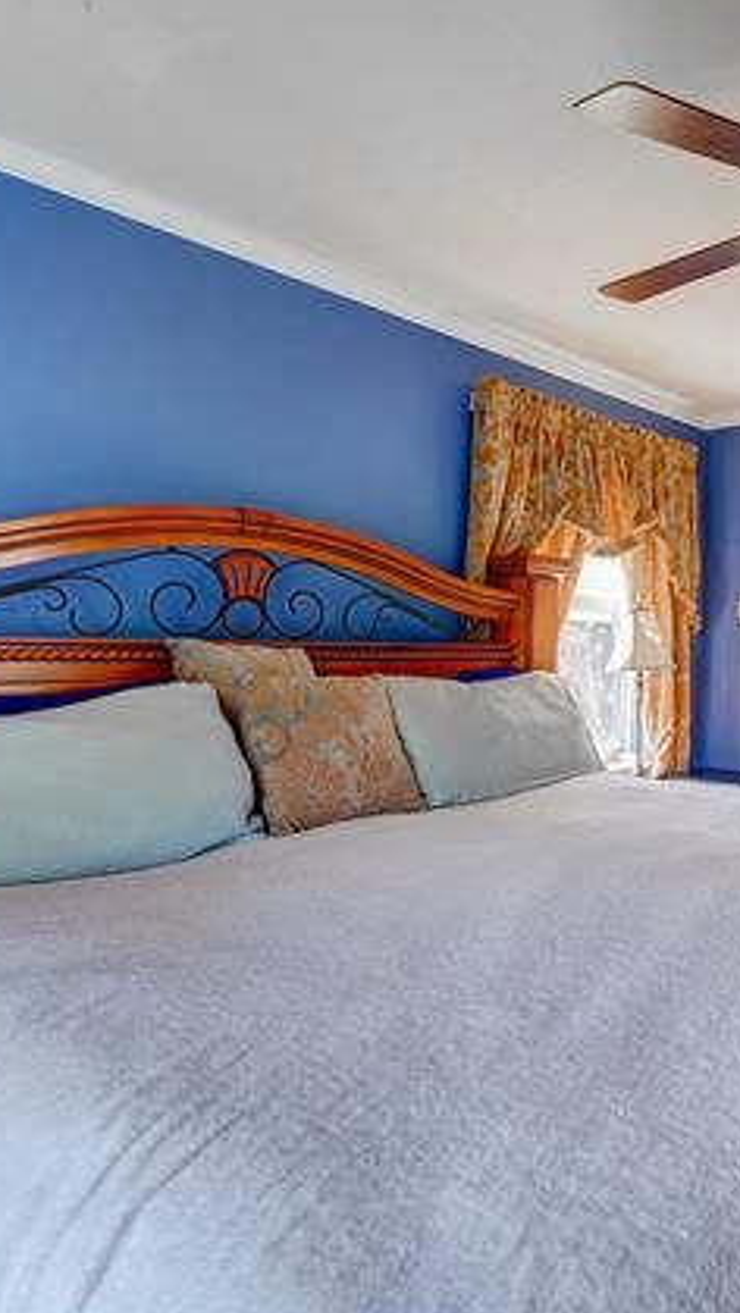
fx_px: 836
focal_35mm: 24
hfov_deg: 40.9
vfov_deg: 76.2
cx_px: 759
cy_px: 620
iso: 400
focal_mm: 12
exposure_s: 1/13
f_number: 8
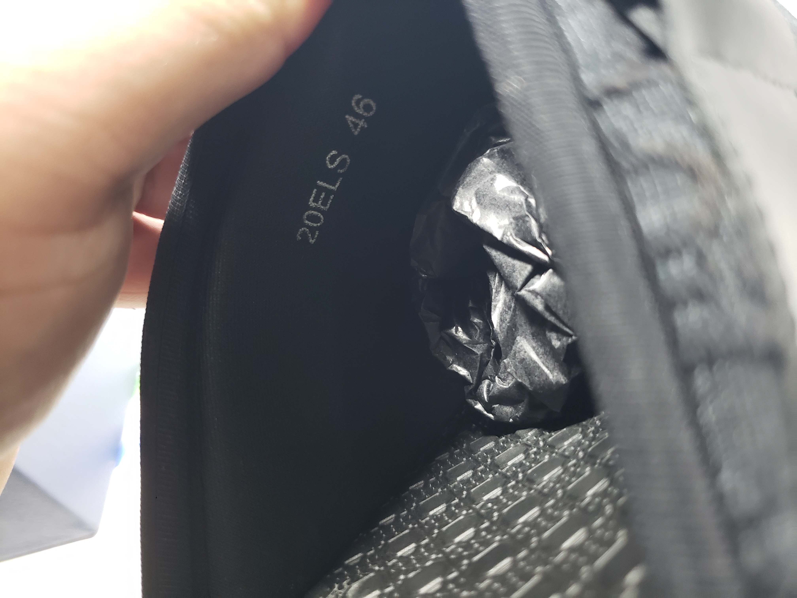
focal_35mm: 26
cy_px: 299
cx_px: 398
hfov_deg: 67.3
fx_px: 599
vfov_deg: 53.1
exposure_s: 1/100
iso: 320
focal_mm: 4.3
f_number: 1.5
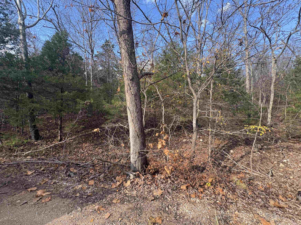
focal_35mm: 14
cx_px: 150
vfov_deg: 85.7
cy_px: 112
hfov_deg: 102.1
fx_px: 122
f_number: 2.2
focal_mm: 2.22
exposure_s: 1/233
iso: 40
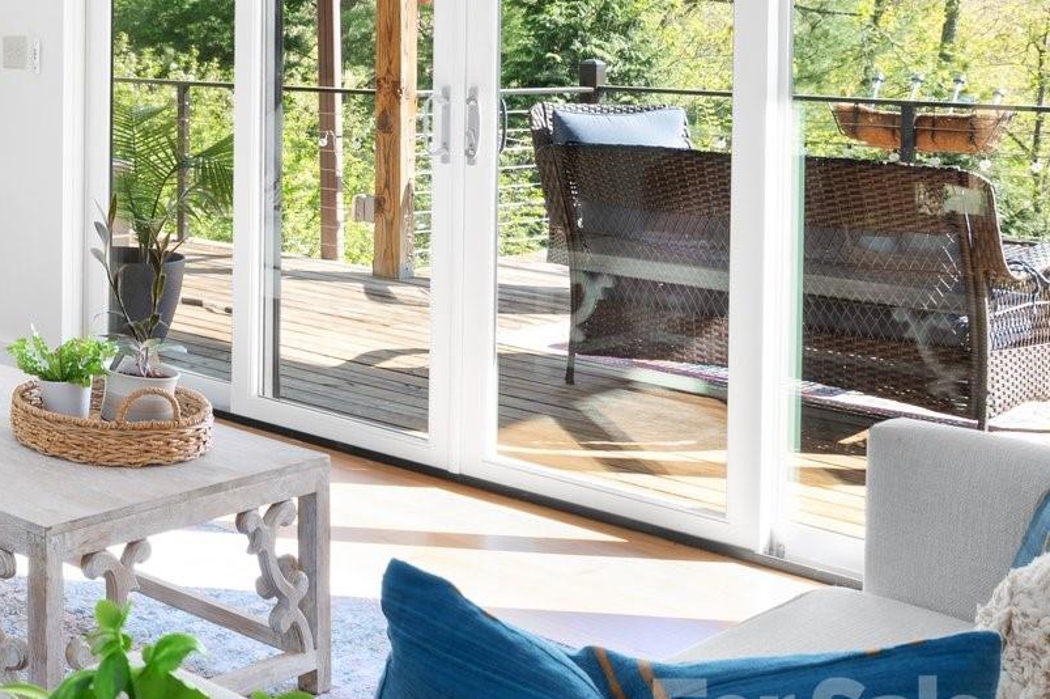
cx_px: -255
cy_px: 33
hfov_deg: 31.1
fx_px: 1523
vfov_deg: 24.8
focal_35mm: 52
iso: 200
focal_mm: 20.5
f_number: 8
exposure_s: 1/80
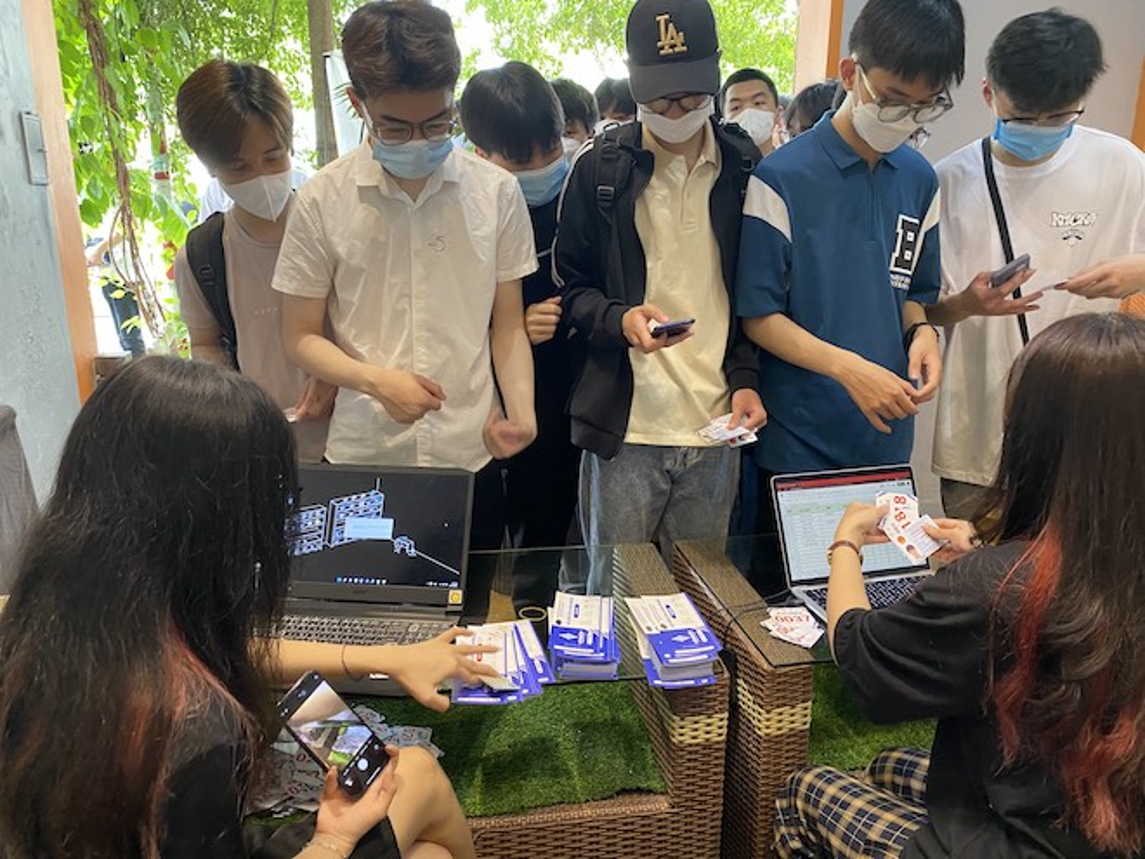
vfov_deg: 53.1
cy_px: 430
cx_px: 572
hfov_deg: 67.3
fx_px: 860
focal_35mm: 26
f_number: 1.8
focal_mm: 4.25
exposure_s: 1/60
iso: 250
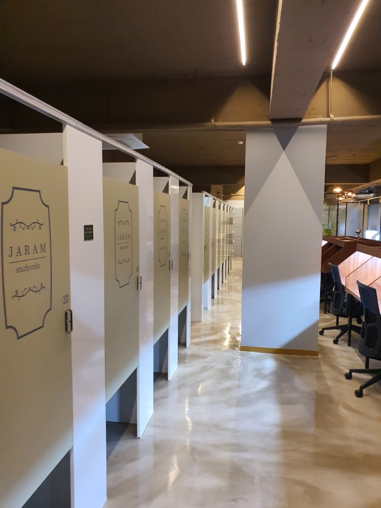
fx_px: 382
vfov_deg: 67.3
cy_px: 254
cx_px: 190
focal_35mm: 26
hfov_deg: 53.1
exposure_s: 1/40
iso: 500
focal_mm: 4.3
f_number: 2.4
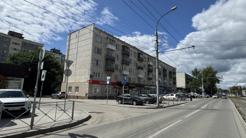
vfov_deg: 55.9
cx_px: 133
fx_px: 130
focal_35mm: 20
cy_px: 71
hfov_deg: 86.4
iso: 50
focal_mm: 2.22
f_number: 2.2
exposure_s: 1/3247
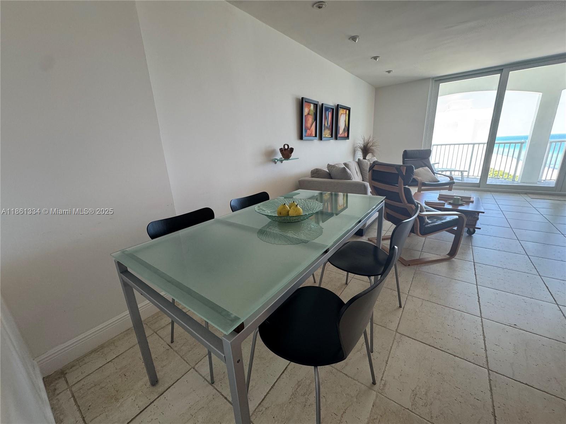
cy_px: 212
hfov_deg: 102.1
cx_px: 283
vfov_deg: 85.7
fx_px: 229
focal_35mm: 14
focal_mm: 2.22
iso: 160
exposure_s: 1/60
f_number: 2.2
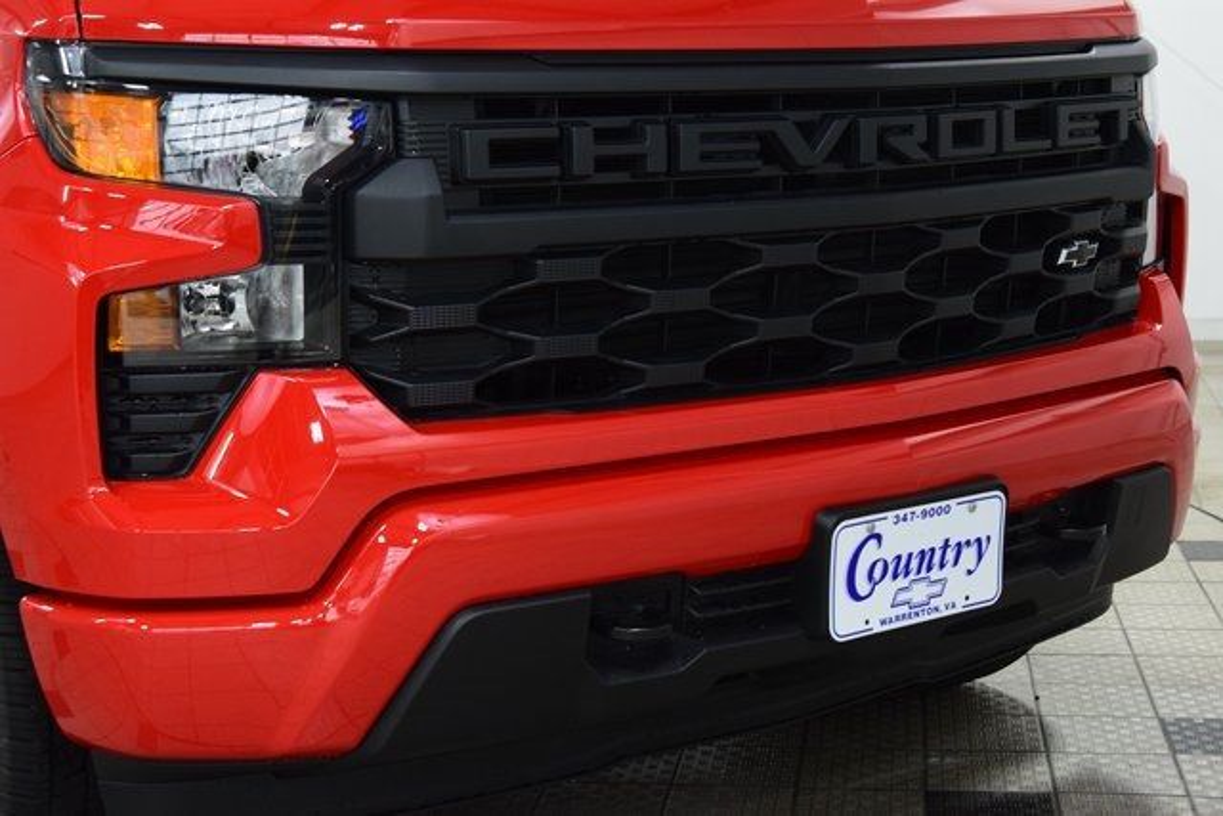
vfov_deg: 22.6
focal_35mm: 60
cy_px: 408
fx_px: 2039
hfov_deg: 33.4
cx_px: 612
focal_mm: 40
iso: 1600
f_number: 5.6
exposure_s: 1/60
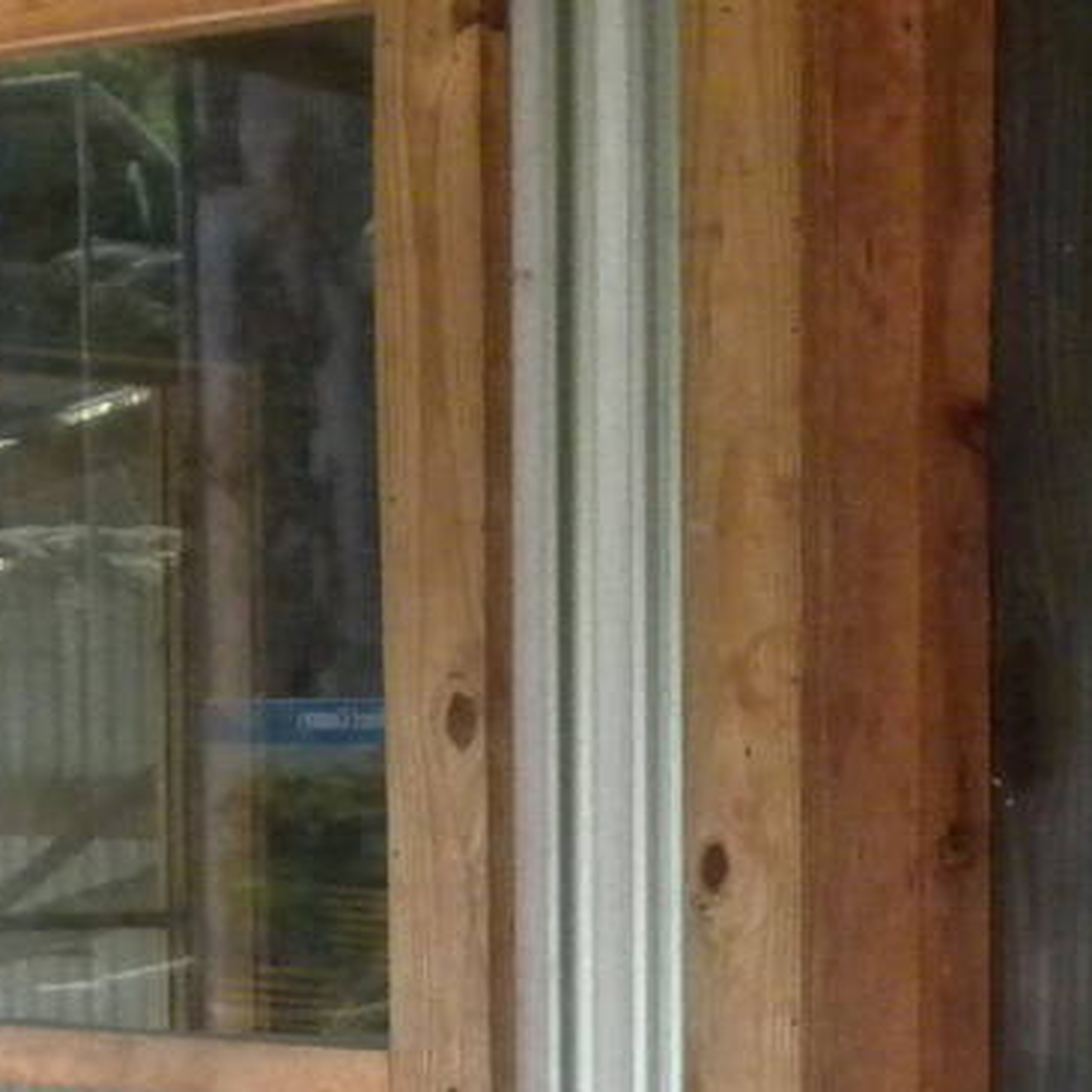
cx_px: 791
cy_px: 1337
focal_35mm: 143
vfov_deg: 11.9
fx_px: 5104
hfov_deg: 12.2
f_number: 3.5
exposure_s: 1/316
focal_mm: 6.6
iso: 400
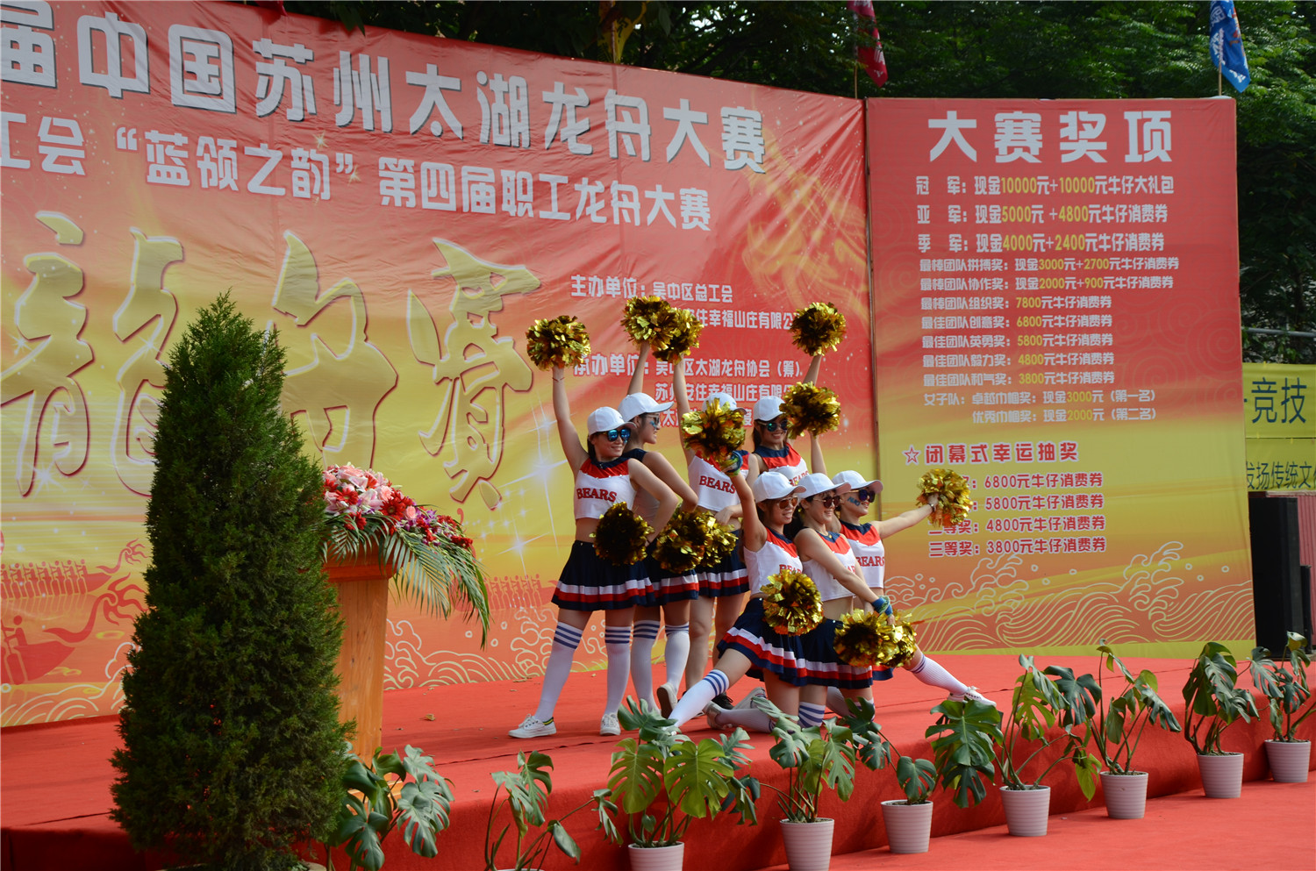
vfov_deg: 18.1
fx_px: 2736
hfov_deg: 27.0
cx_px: 658
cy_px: 436
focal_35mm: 75
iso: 100
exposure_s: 1/250
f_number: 8
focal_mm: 50
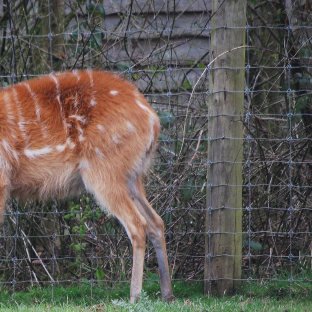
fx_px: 5445
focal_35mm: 534
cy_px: 209
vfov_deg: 3.3
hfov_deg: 3.3
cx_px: 40
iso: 400
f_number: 5.6
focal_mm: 200
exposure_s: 1/40
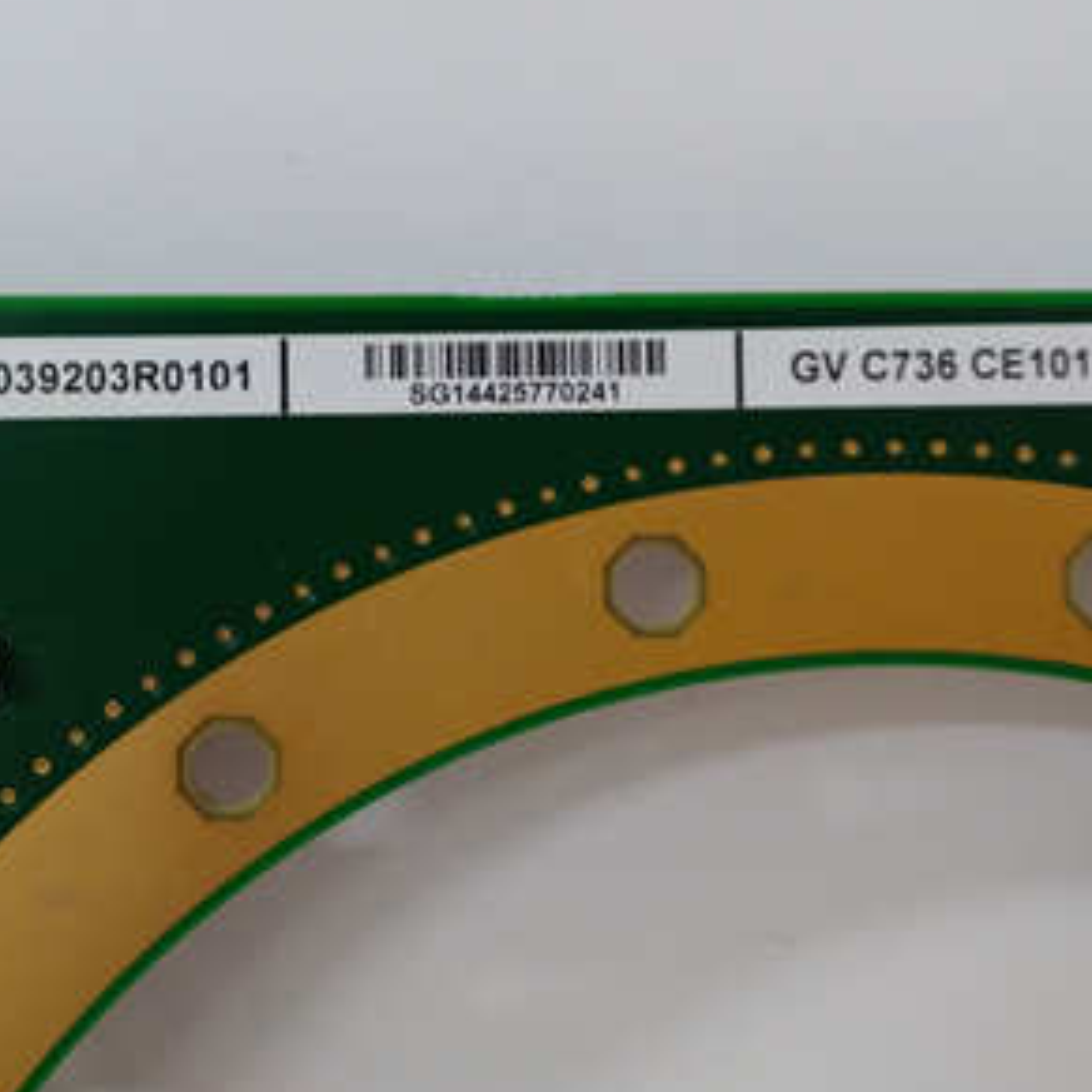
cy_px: 433
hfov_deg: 40.5
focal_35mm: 41
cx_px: 383
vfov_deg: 40.7
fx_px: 1463
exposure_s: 1/33
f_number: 2
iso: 501
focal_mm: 3.79
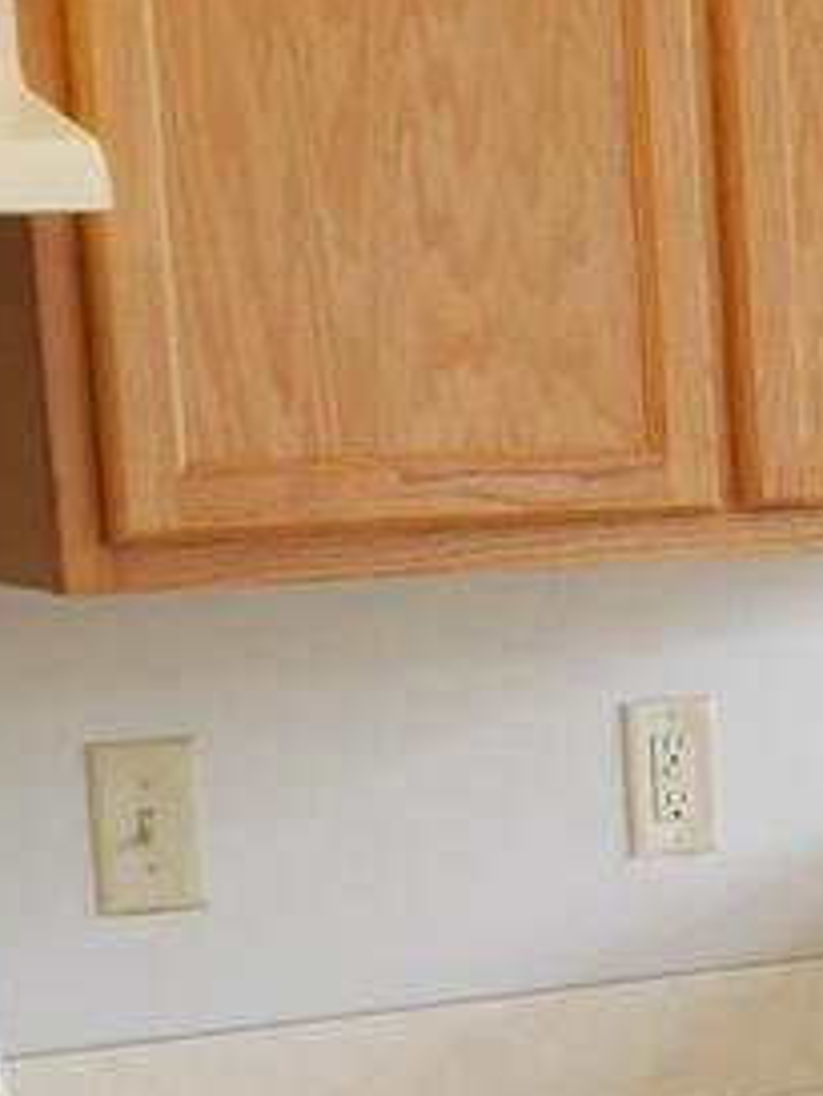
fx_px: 4276
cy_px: 1204
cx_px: 2204
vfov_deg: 14.3
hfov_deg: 9.4
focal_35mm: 135
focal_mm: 12
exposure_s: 1/60
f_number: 3.5
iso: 500
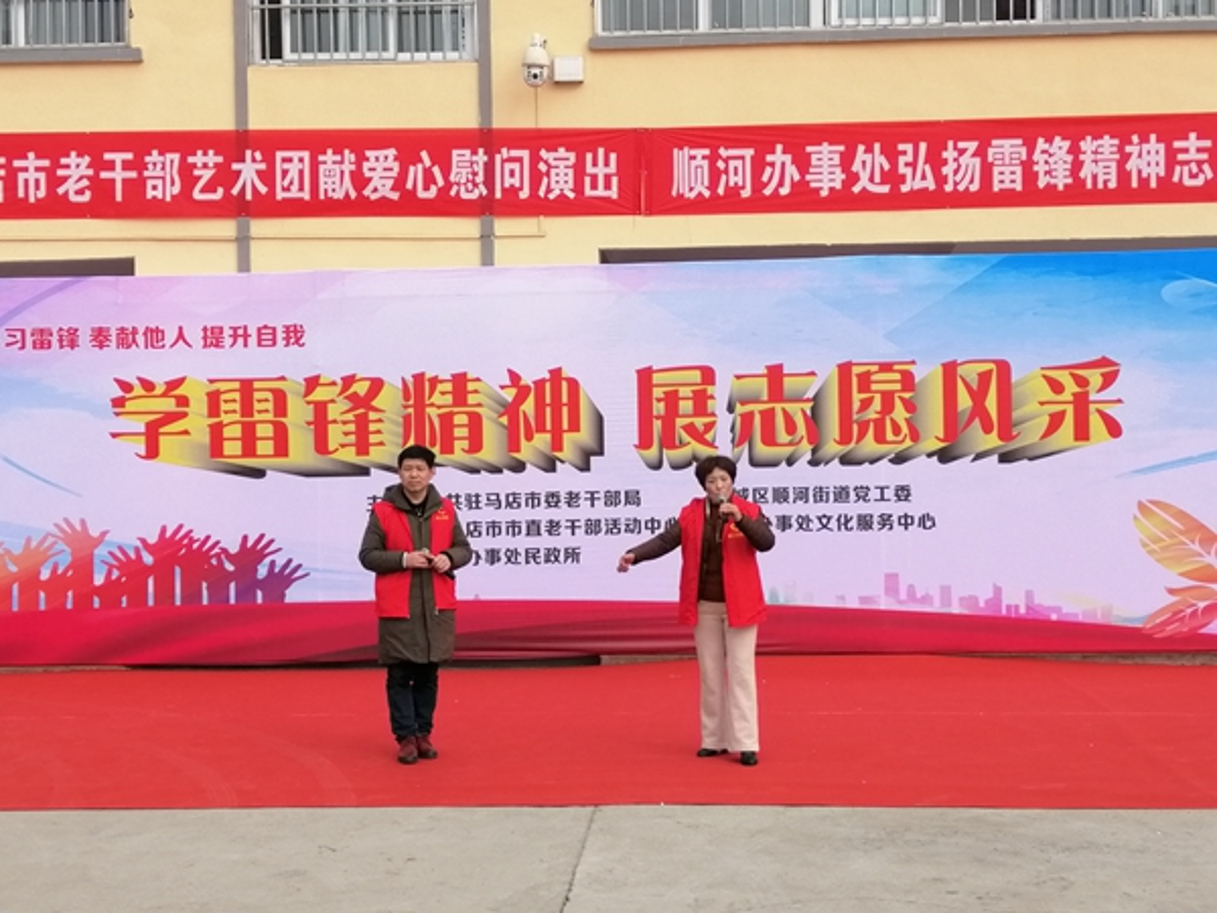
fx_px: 1828
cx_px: 608
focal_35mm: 52
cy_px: 456
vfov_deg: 28.0
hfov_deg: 36.8
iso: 50
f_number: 2.2
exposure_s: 1/710
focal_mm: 3.81
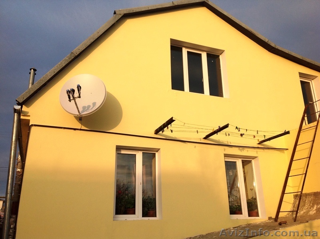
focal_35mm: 35
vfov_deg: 40.6
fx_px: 323
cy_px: 120
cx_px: 160
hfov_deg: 52.7
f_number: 2.4
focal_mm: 4.28
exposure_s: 1/817
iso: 50
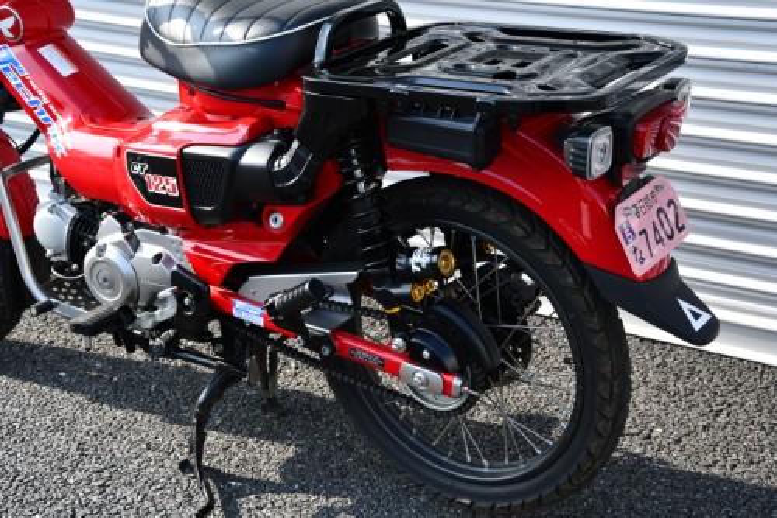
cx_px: 388
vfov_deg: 21.6
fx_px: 1359
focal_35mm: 63
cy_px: 259
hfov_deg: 31.9
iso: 200
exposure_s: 1/250
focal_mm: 42
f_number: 5.6
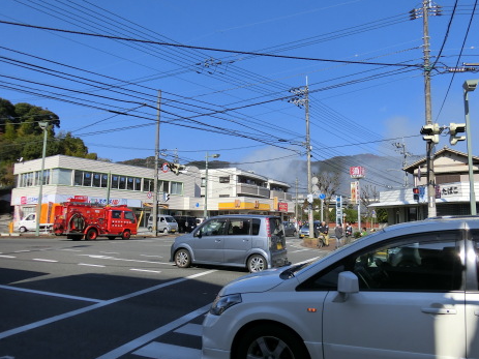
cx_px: 240
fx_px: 374
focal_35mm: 27
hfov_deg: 65.3
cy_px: 168
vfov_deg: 51.3
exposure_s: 1/320
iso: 80
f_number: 7
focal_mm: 4.5
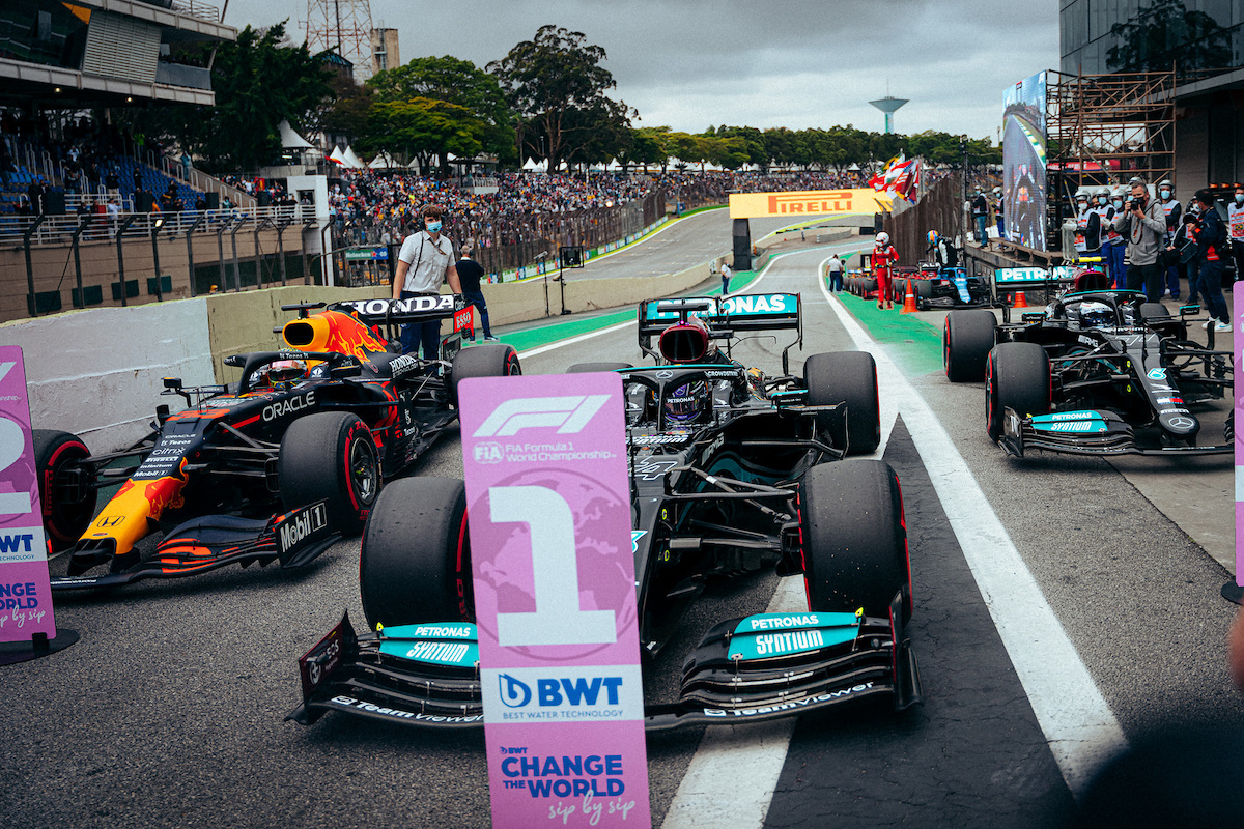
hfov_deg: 55.2
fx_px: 1189
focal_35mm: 34
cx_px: 622
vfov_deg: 38.5
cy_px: 414
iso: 100
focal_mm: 34.4
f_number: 2.8
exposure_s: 1/500
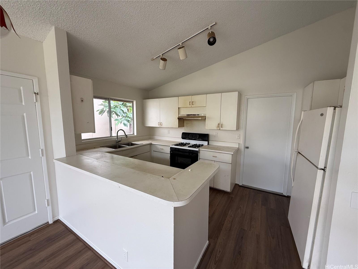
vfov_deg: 85.7
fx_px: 145
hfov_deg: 102.1
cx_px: 179
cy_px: 134
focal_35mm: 14
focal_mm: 2.22
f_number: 2.2
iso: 160
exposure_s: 1/99
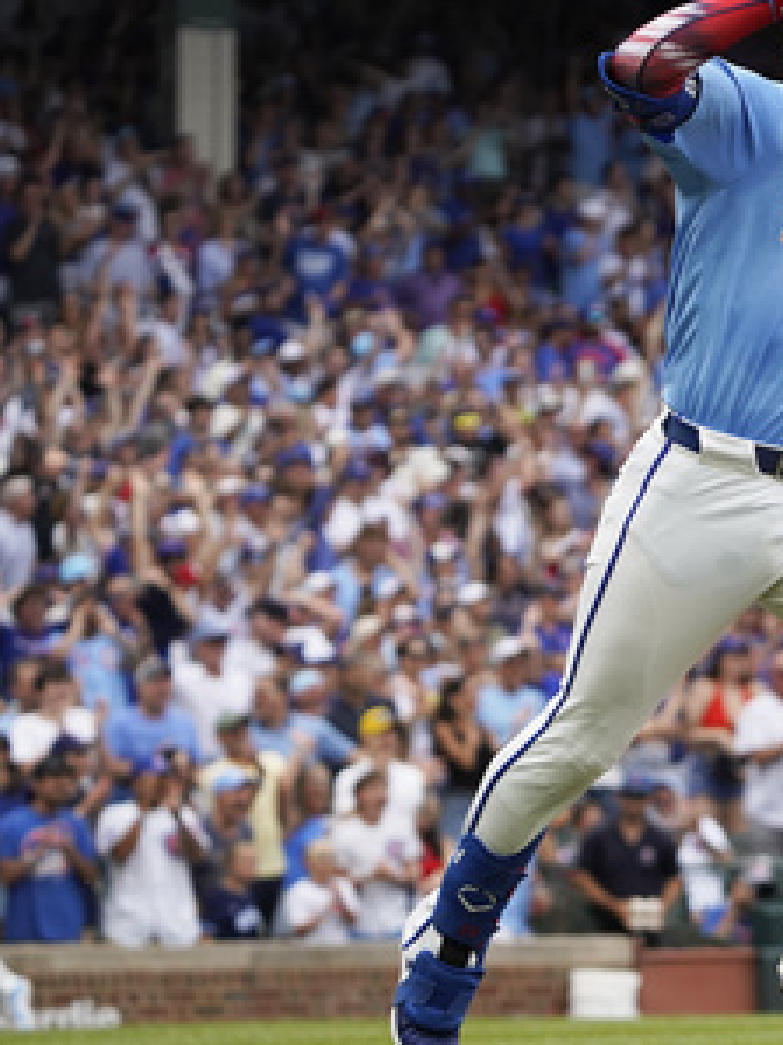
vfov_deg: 6.0
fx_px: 9930
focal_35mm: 329
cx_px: 828
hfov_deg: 4.5
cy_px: 540
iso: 2000
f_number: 6.3
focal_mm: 200
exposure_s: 1/4000
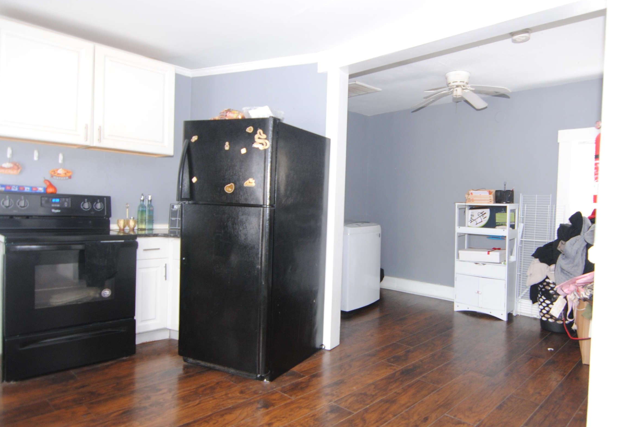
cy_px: 229
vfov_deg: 58.0
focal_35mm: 22
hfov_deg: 78.9
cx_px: 368
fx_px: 385
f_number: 2.8
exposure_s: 1/30
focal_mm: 11
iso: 280
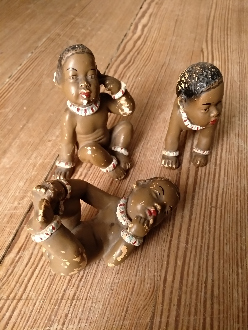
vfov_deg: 76.4
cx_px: 124
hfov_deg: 61.1
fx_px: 210
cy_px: 165
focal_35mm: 22
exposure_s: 1/20
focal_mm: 3.81
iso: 1250
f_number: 2.2
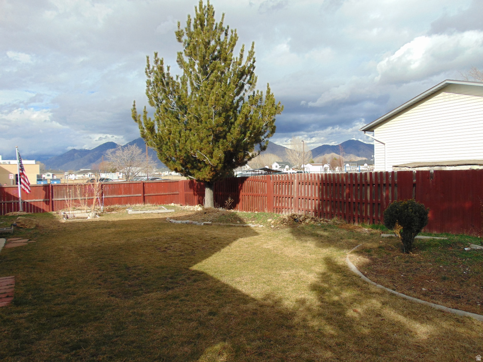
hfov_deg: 69.4
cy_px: 181
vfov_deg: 54.9
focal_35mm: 25
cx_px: 242
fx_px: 349
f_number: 7.7
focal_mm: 4.5
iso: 80
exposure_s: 1/200
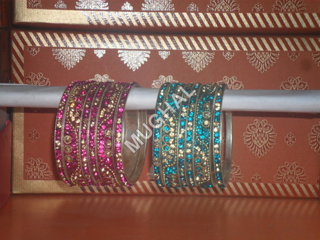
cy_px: 120
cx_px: 160
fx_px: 998
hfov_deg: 18.2
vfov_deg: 13.7
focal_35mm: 108
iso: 100
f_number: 5
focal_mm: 19.6
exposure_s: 1/60
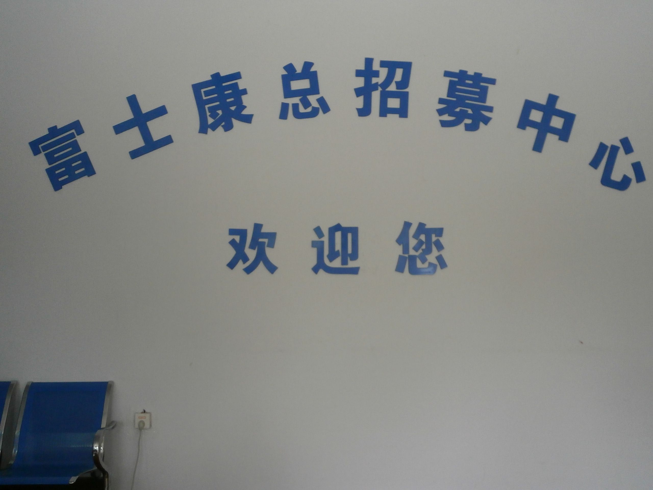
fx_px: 679
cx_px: 326
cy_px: 245
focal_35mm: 36
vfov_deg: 39.7
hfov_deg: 51.4
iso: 200
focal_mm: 6.4
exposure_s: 1/250
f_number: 3.1
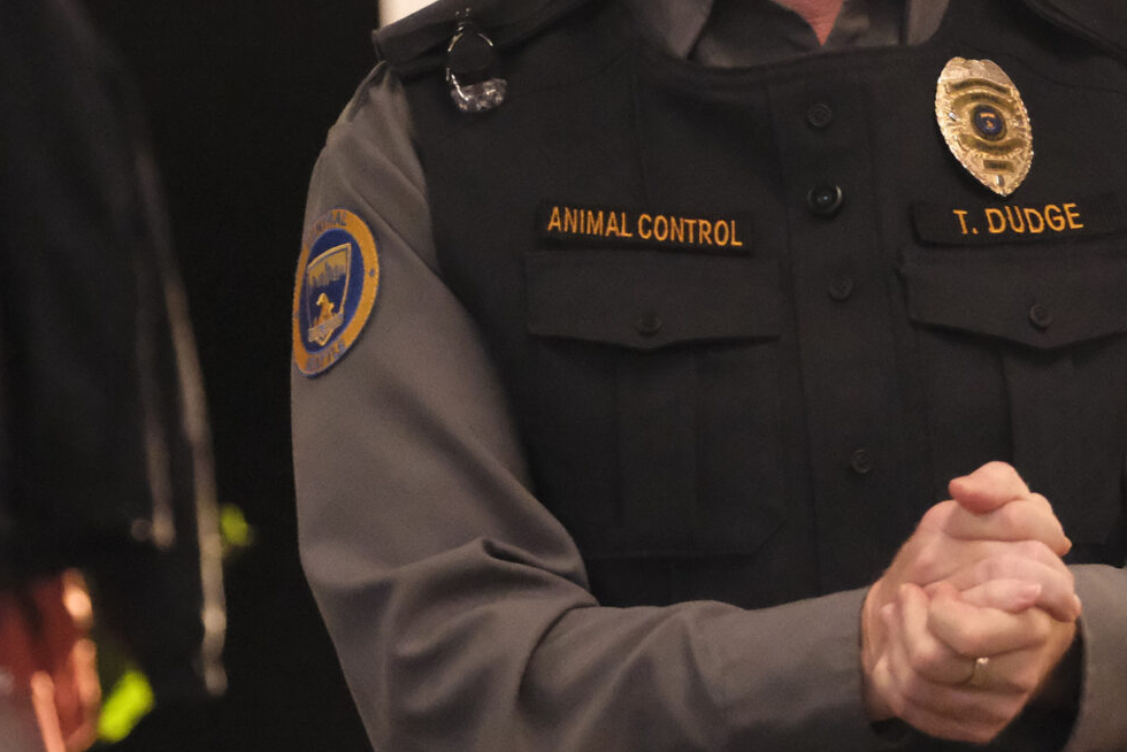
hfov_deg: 6.3
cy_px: 283
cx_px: 593
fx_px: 10302
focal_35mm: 329
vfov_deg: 4.2
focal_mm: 83.8
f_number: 2.8
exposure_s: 1/250
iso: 12800
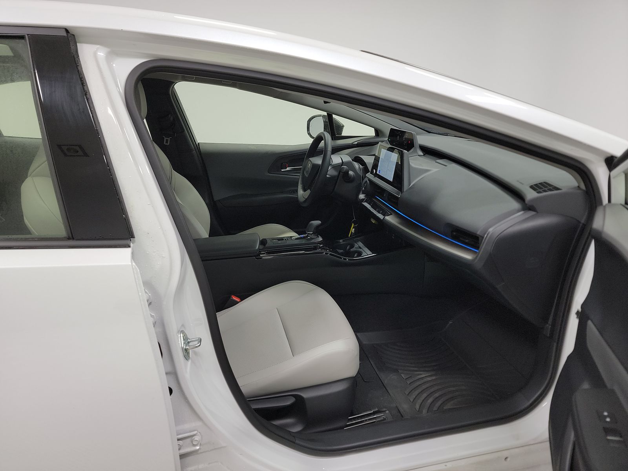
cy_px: 236
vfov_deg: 56.8
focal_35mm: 24
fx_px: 435
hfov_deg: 71.6
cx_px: 314
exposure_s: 1/59
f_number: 1.8
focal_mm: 6.7
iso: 80
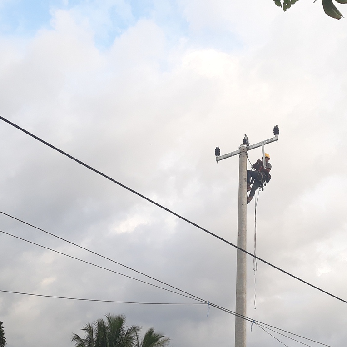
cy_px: 174
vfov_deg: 51.1
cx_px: 224
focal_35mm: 32
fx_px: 363
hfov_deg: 50.4
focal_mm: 3.71
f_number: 1.7
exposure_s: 1/237
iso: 40
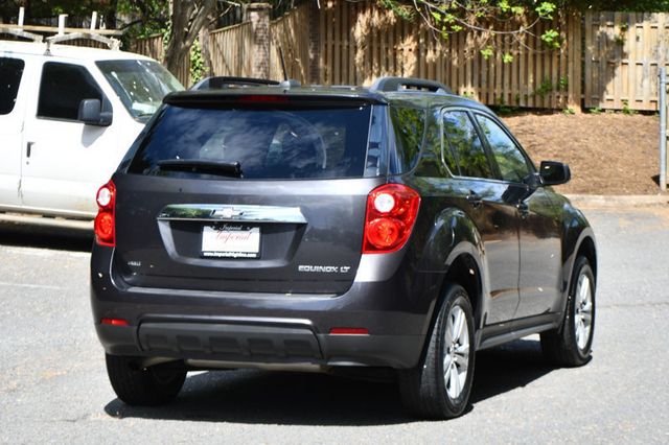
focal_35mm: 112
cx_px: 334
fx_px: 2080
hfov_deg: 18.3
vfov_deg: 12.2
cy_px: 222
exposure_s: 1/320
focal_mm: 75
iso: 100
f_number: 9
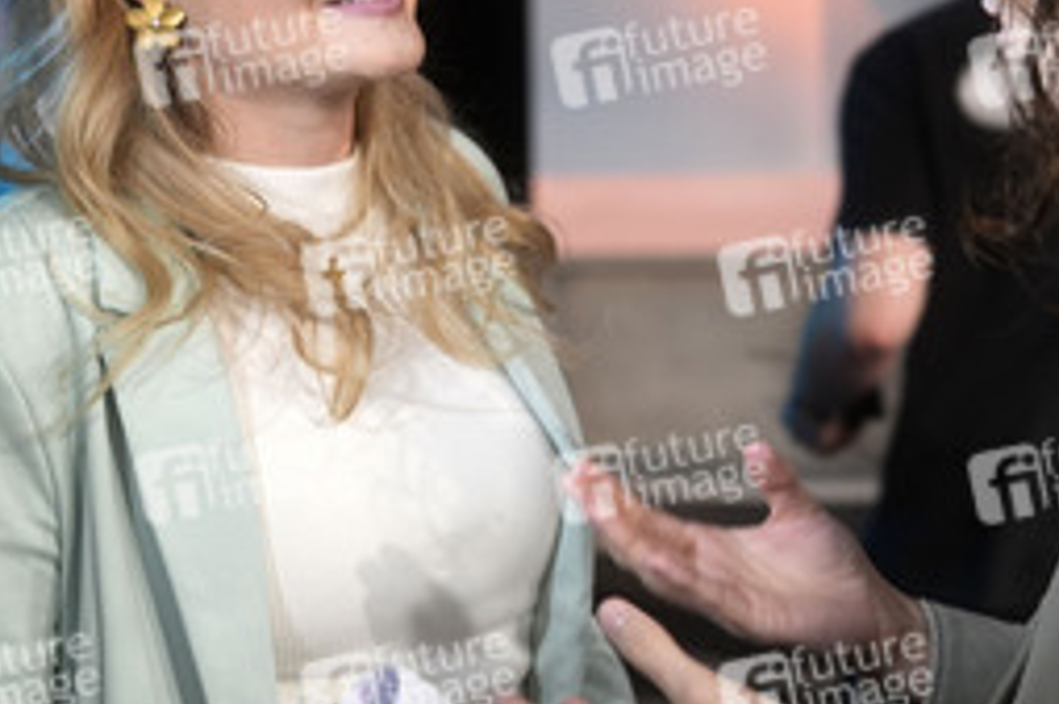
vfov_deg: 16.9
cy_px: 162
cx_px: 715
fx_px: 2352
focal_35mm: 80
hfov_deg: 25.2
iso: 640
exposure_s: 1/80
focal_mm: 30
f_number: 2.2
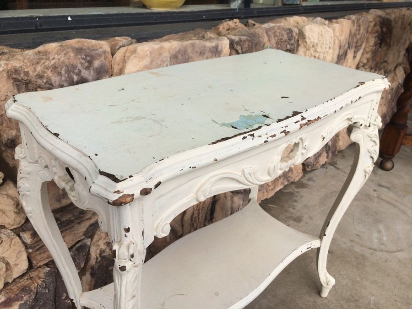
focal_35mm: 30
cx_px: 206
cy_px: 154
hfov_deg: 60.0
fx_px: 357
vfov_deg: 46.8
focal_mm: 4.12
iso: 32
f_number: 2.2
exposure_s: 1/1172
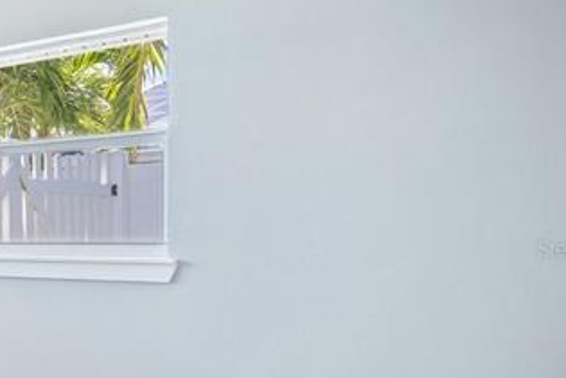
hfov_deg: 29.5
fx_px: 613
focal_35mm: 39
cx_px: -280
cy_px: 248
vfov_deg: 33.9
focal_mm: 12
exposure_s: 1/60
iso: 200
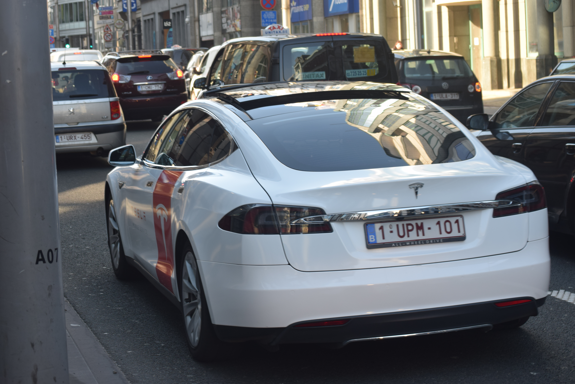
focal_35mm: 82
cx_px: 288
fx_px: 1318
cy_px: 192
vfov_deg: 16.6
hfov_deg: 24.6
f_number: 7.1
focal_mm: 55
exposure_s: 1/200
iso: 400
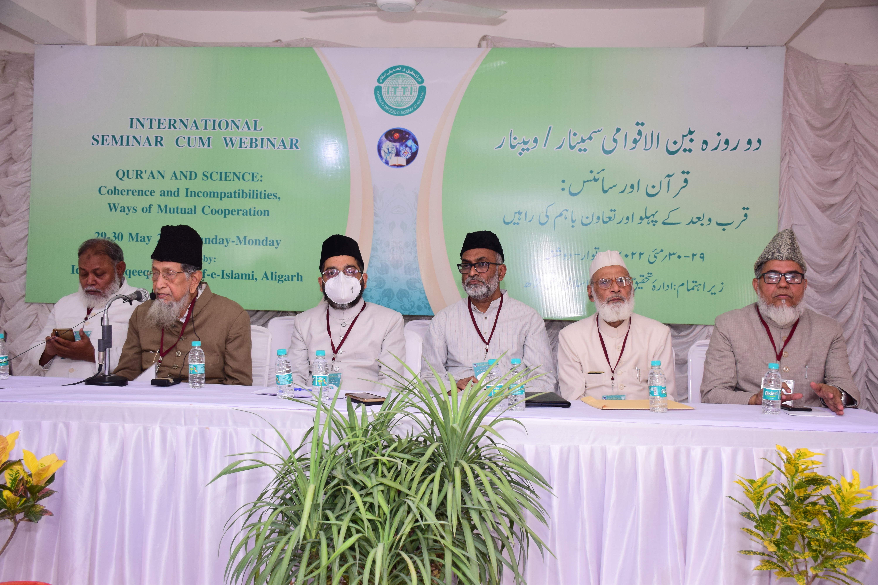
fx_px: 878
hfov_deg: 53.1
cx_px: 439
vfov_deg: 36.9
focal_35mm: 36
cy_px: 292
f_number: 5.6
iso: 800
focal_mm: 24
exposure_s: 1/125
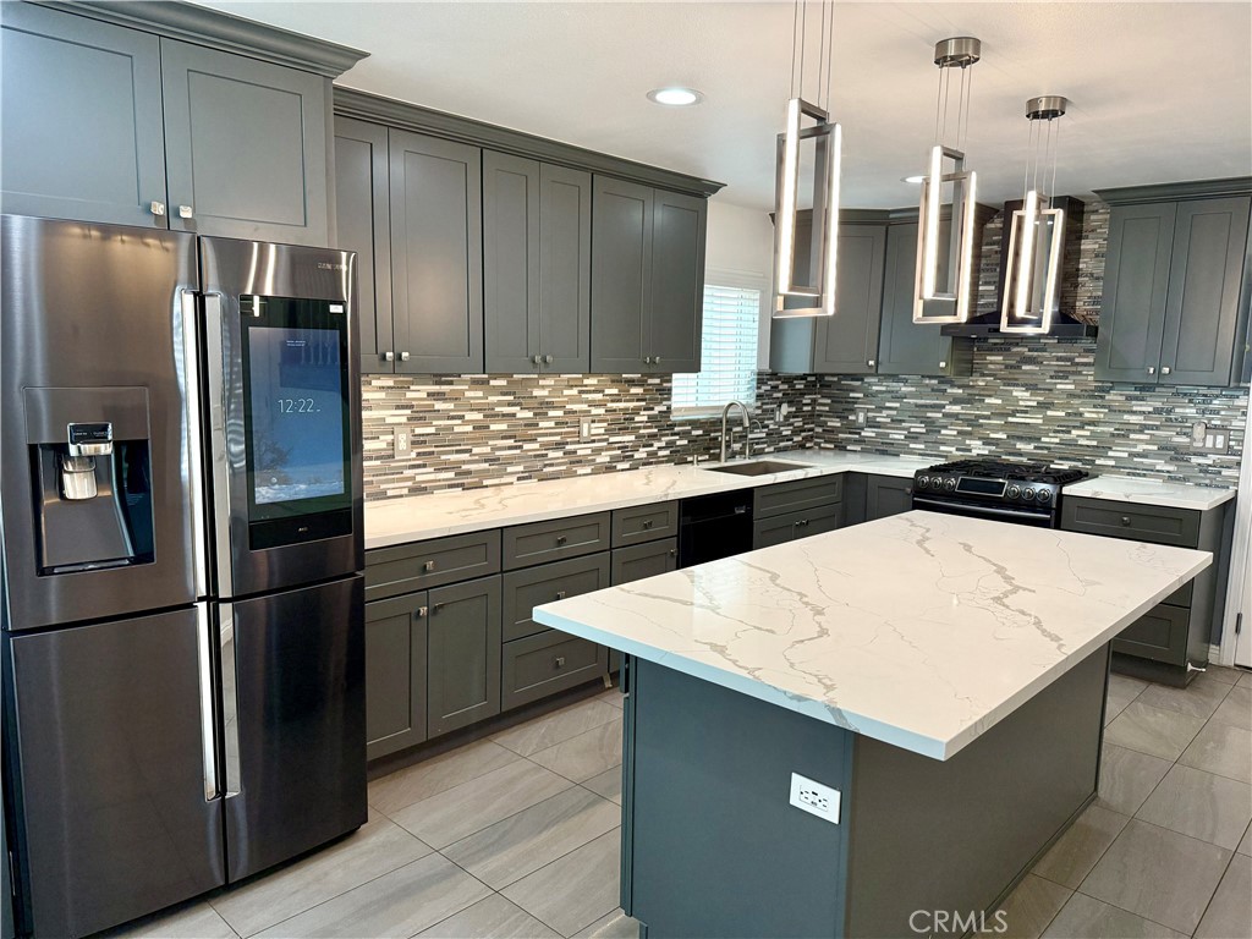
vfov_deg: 56.8
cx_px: 626
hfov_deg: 71.6
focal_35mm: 24
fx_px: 868
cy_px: 470
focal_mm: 6.76
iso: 200
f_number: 1.78
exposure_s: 1/208
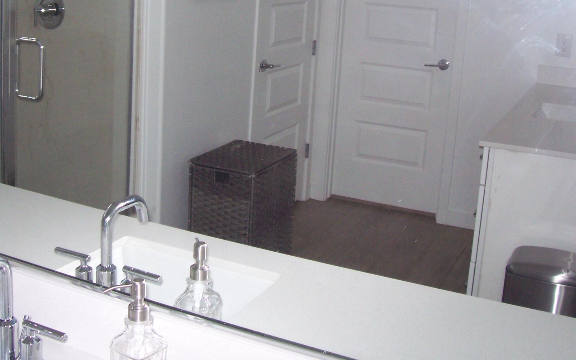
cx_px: 251
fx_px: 785
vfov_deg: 25.3
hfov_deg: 40.2
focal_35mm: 50
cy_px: 66
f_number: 2.7
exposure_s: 1/60
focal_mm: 5.6
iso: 160
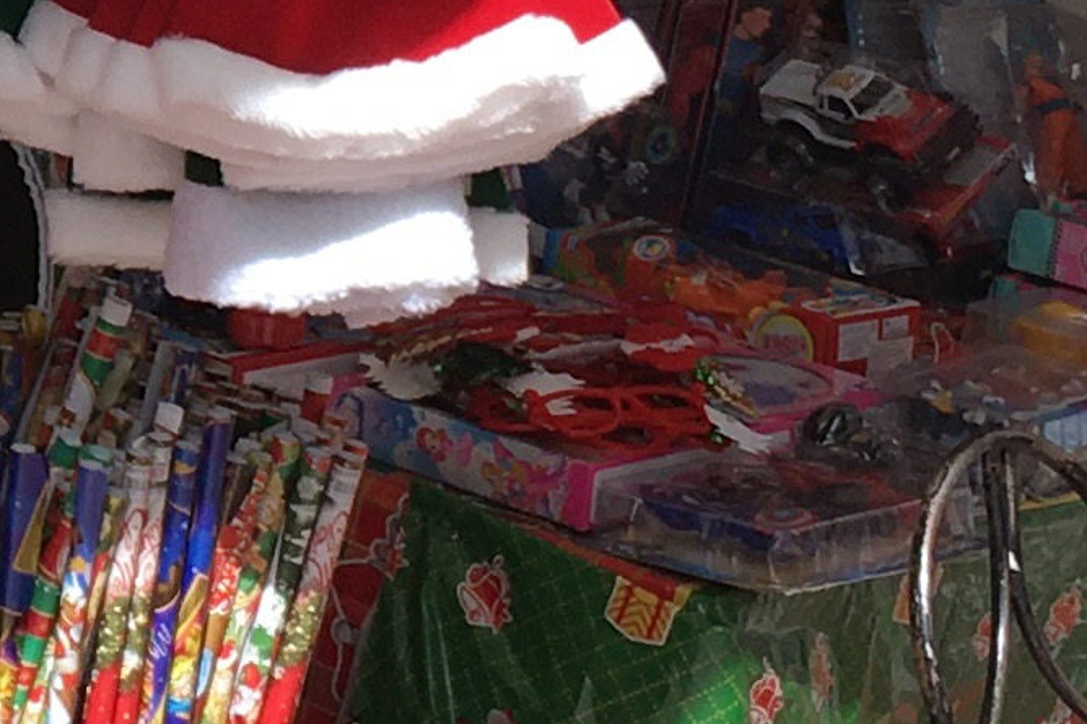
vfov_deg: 7.4
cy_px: -426
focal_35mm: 182
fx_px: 5494
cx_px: -799
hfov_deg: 10.7
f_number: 2.2
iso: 25
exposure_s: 1/1183
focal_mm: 4.15
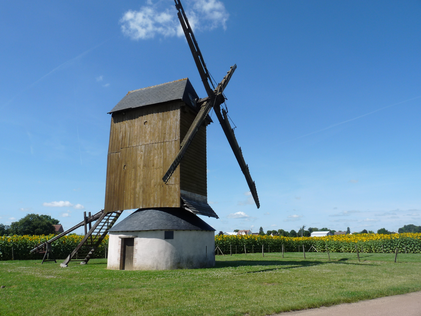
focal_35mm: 27
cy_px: 158
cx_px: 210
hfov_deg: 65.3
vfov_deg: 51.4
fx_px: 328
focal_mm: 4.8
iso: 100
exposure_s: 1/500
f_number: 5.6
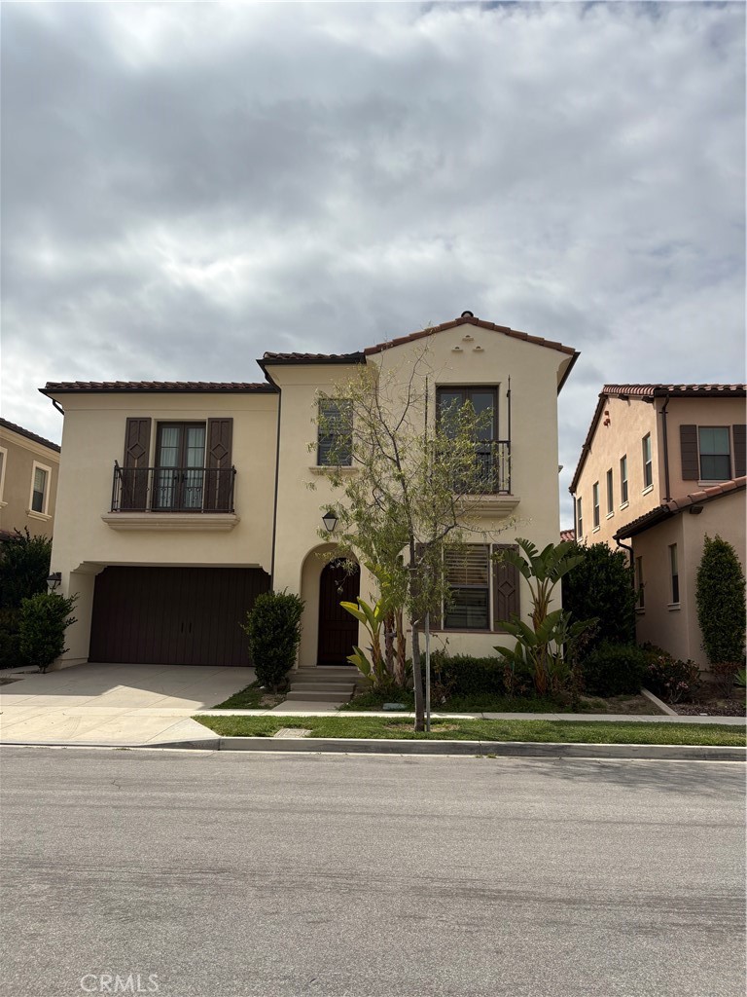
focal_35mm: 26
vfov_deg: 67.3
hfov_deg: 53.1
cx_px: 374
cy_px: 498
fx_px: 748
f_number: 1.6
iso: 50
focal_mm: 5.96
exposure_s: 1/7813
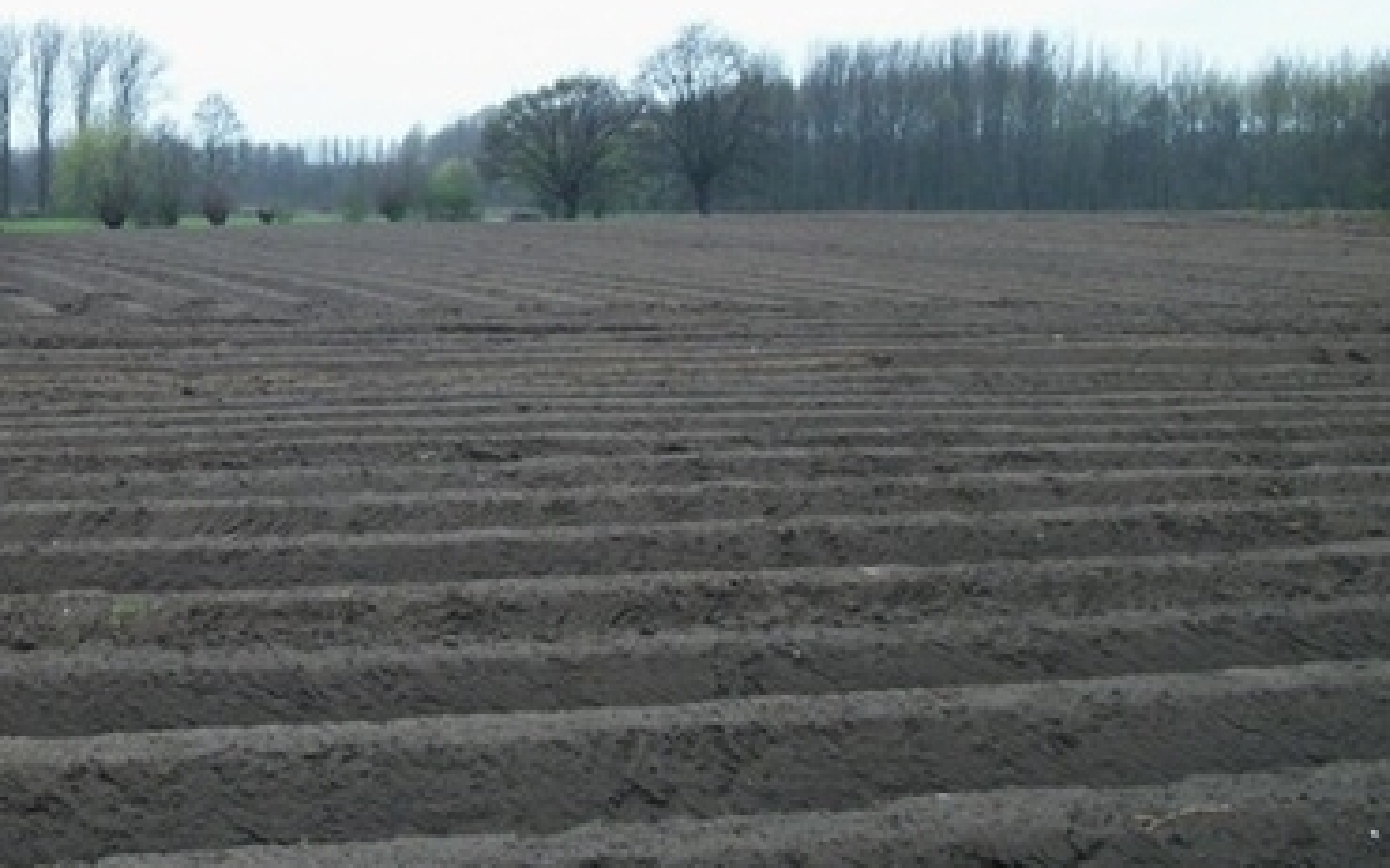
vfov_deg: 23.5
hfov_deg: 35.7
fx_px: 2083
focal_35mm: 55
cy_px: 402
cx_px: 278
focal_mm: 5.7
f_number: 8.8
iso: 80
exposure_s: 1/40
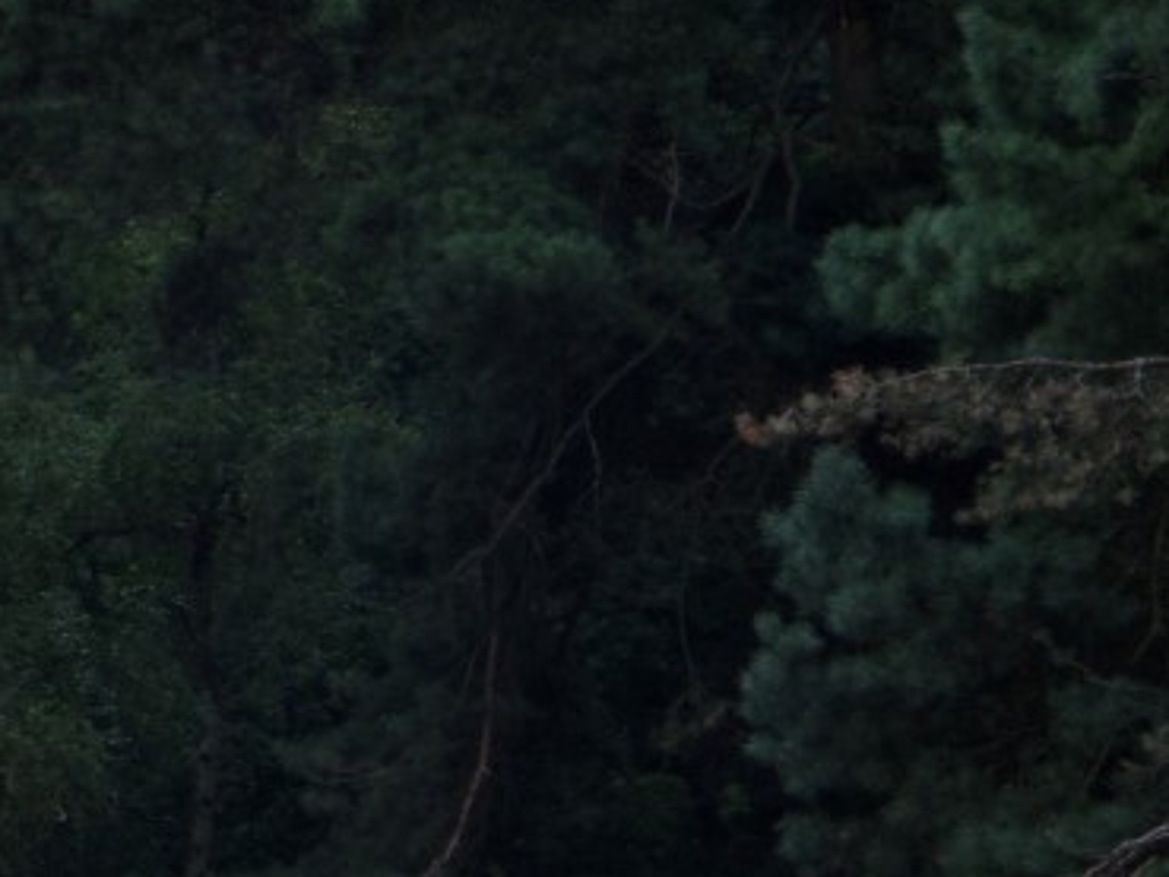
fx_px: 11249
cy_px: 1168
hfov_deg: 5.9
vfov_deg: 4.4
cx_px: -285
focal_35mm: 333
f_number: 4.4
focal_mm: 19.5
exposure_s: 1/500
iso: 80
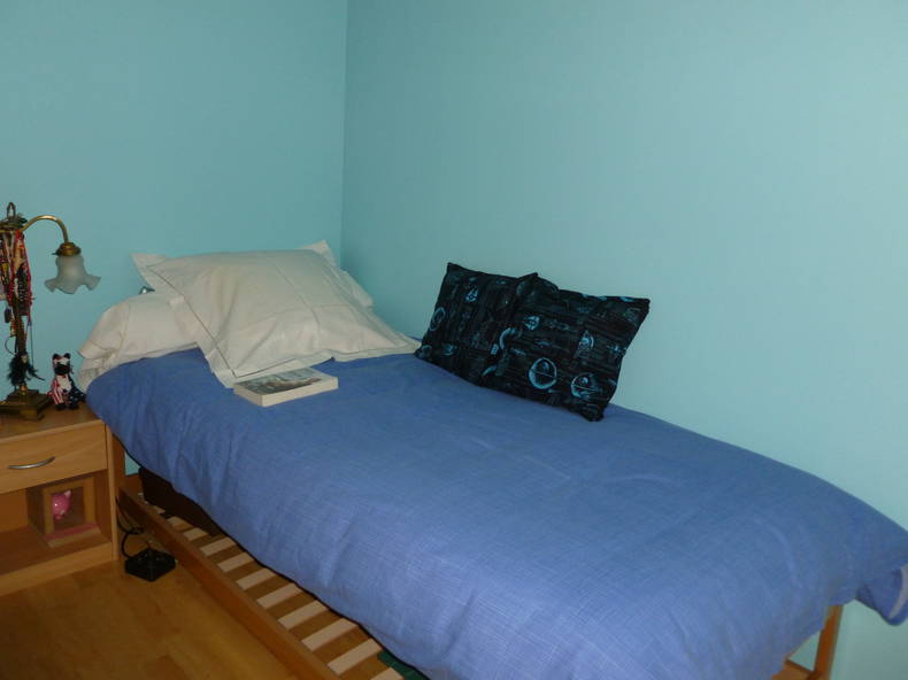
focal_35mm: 28
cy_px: 340
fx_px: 734
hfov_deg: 63.5
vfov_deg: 49.7
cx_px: 454
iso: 200
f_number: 3.3
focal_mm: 5
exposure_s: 1/60
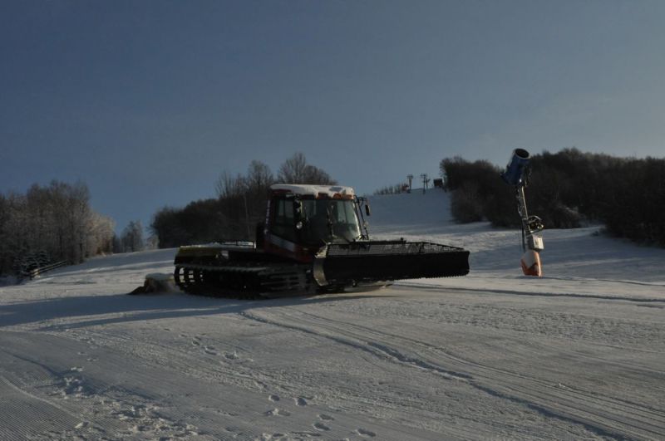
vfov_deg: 31.8
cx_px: 332
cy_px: 220
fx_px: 775
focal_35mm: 42
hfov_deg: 46.5
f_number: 9
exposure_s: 1/5000
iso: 1000
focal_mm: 28
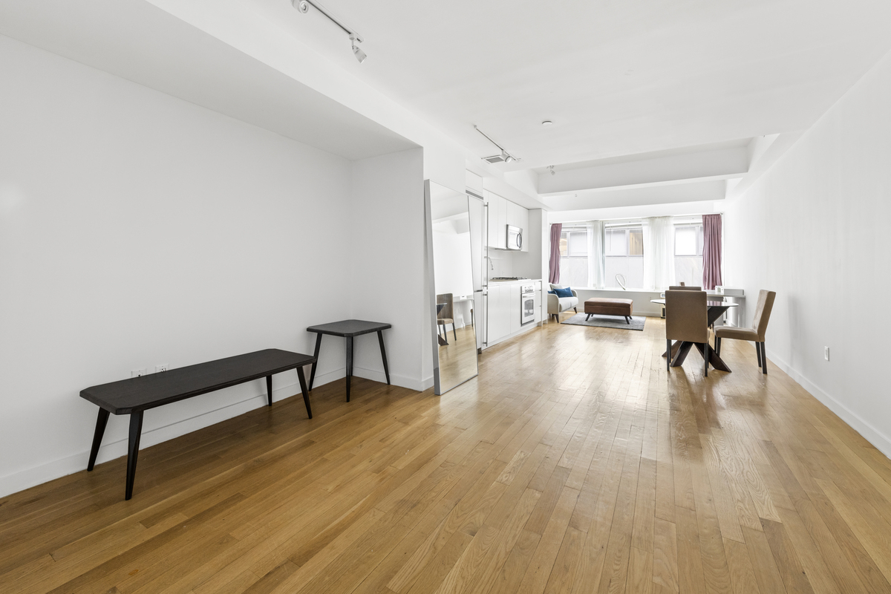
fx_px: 346
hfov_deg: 104.3
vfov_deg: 81.2
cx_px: 446
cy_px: 297
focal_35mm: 14
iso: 250
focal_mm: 14
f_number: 9
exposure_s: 3
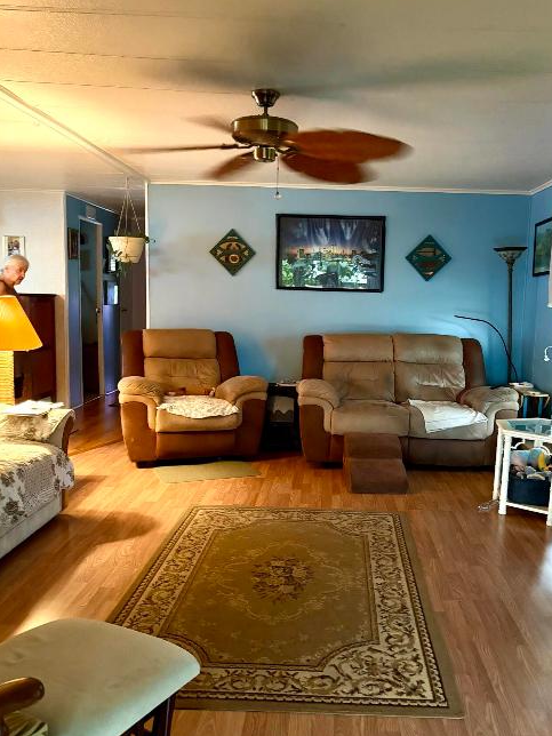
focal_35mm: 31
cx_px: 325
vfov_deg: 58.3
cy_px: 383
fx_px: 659
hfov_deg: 45.3
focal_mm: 5.96
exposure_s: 1/30
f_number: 1.6
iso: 800
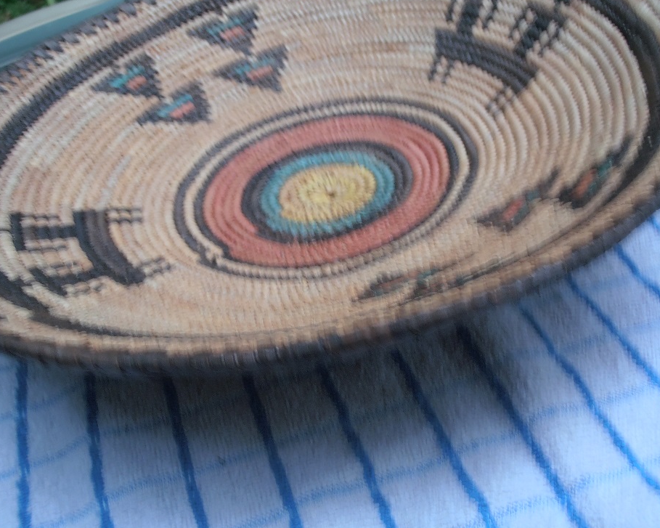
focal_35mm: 38
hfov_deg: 47.9
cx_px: 357
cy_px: 259
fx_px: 742
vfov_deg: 39.1
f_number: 3.6
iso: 125
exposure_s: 1/3
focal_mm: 5.93
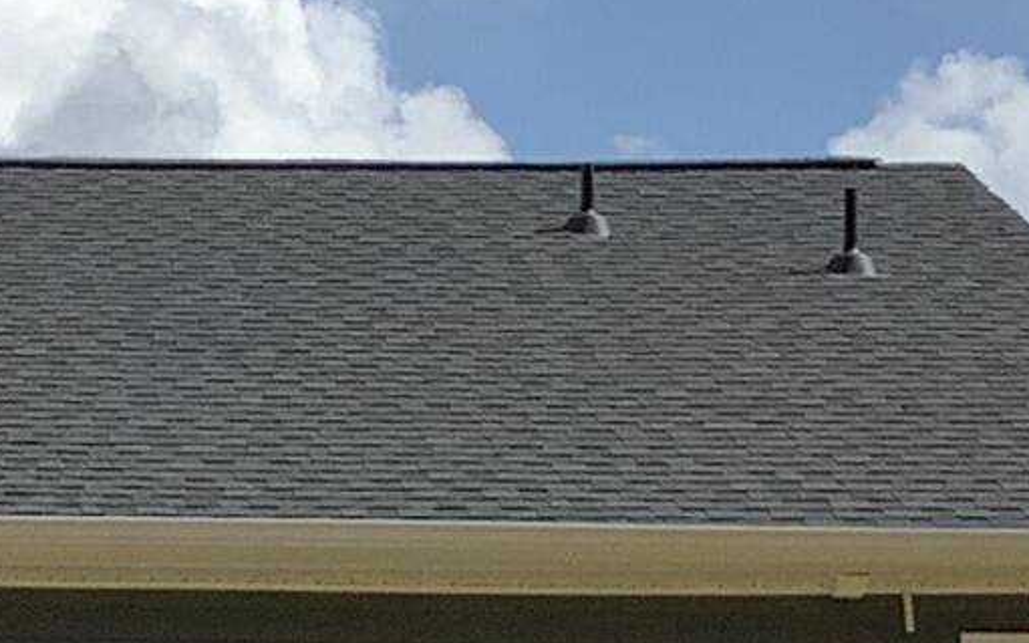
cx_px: -280
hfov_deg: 10.6
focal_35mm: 193
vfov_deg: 6.5
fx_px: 5411
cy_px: 1385
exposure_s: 1/1812
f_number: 2.4
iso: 25
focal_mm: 3.3
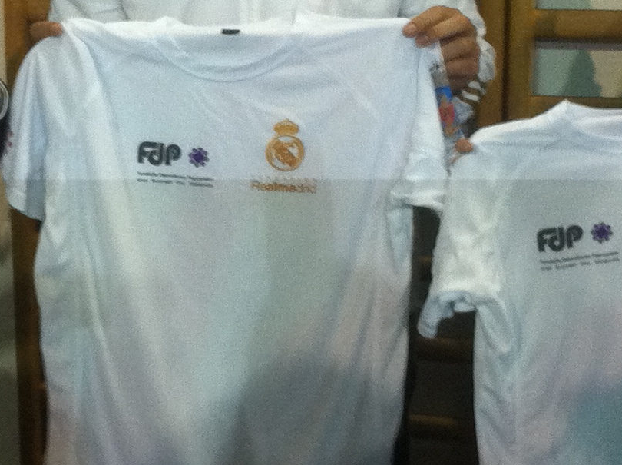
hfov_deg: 17.6
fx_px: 2010
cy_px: 209
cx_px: 210
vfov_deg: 13.2
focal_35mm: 112
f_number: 2.8
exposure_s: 1/15
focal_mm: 3.85
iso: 200
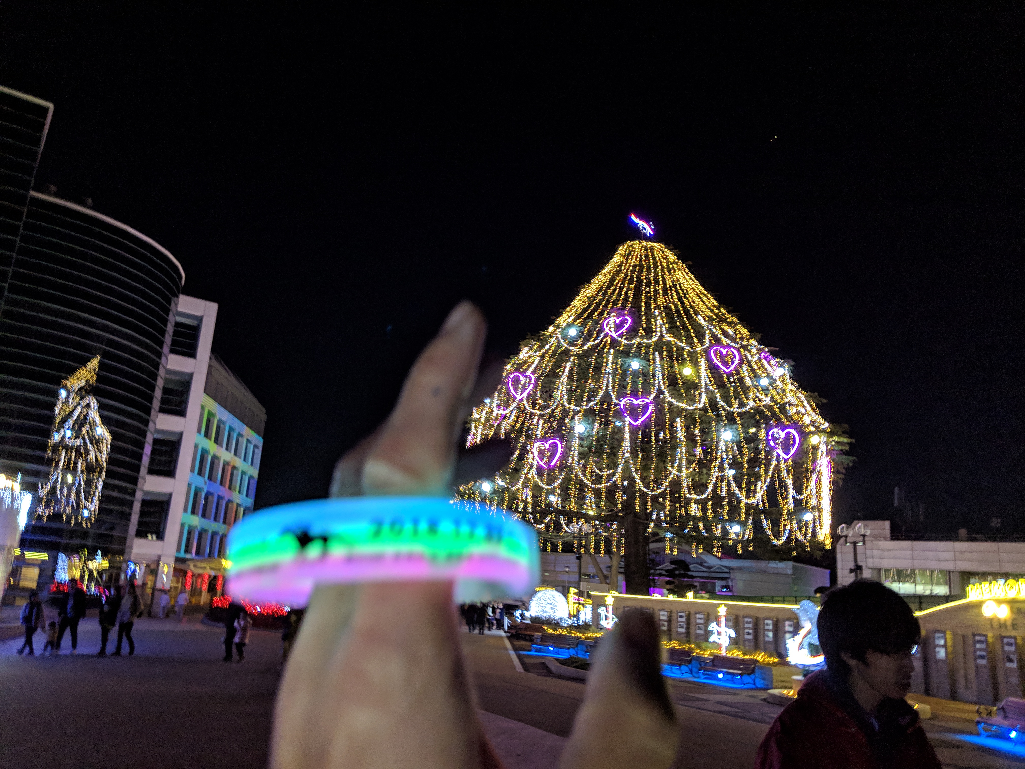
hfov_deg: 65.3
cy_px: 384
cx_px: 512
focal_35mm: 27
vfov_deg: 51.4
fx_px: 799
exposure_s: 1/25
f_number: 1.8
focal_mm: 4.44
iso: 156
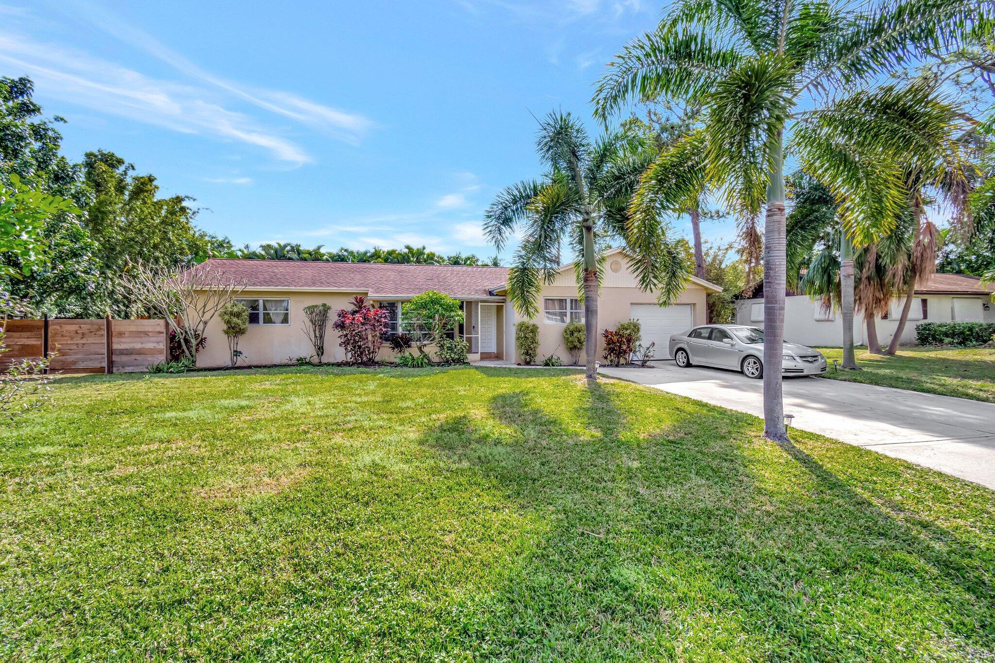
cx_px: 498
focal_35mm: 15
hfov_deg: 100.4
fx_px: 415
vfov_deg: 77.3
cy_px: 332
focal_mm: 10
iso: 1000
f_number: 8
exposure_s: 1/2500
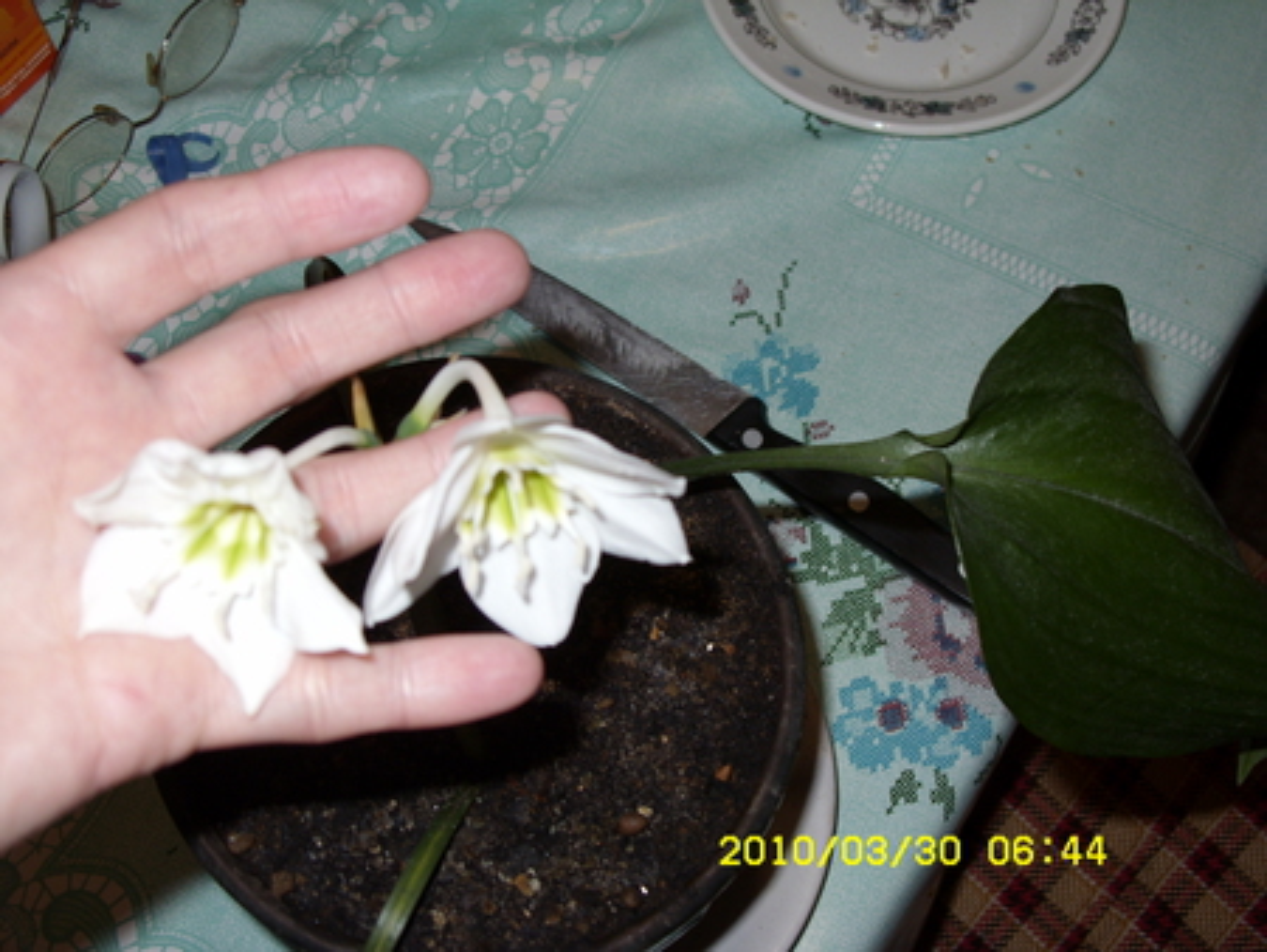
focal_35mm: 56
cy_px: 476
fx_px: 2051
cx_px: 634
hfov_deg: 34.3
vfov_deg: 26.1
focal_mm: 9.3
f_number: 3.1
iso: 50
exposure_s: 1/42
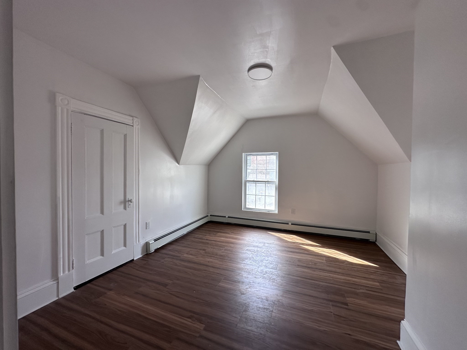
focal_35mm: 14
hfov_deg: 102.1
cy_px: 175
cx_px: 234
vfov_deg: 85.7
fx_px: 189
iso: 80
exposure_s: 1/99
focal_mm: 2.22
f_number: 2.2
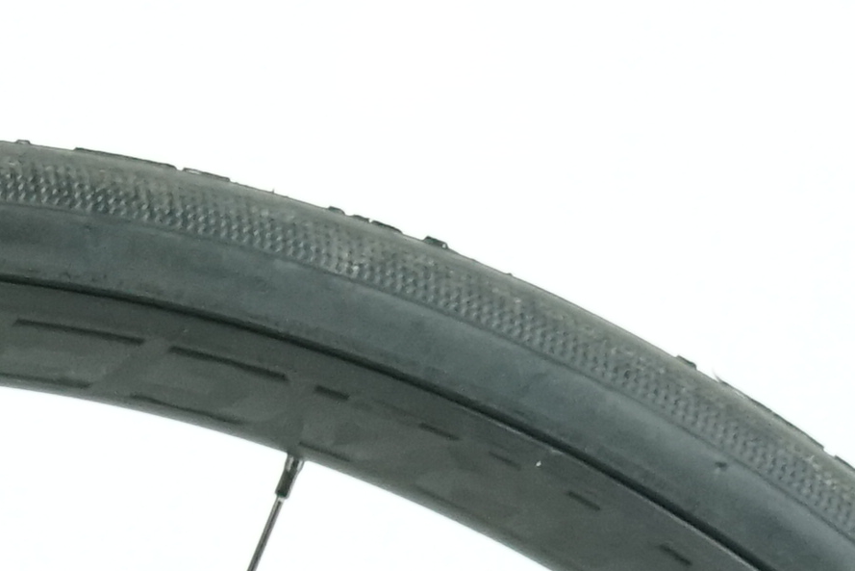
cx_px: -768
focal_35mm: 189
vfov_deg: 7.2
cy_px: -25
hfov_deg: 10.2
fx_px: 4489
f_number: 5
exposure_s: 1/200
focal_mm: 28
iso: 2500
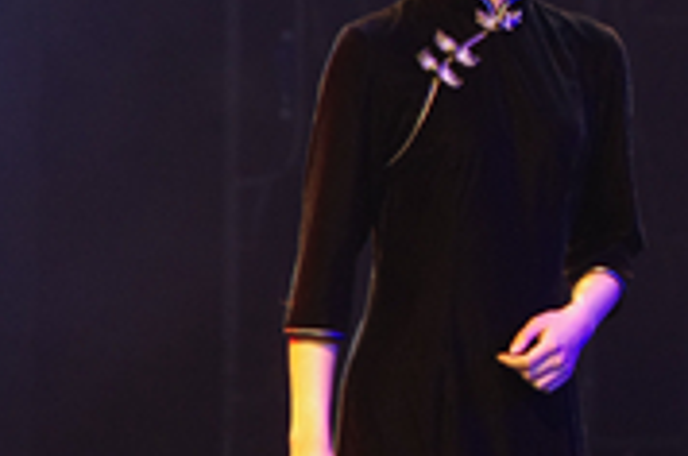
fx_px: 8470
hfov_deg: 4.6
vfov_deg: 3.1
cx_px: 792
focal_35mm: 444
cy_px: 102
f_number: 5.6
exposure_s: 1/80
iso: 800
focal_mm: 88
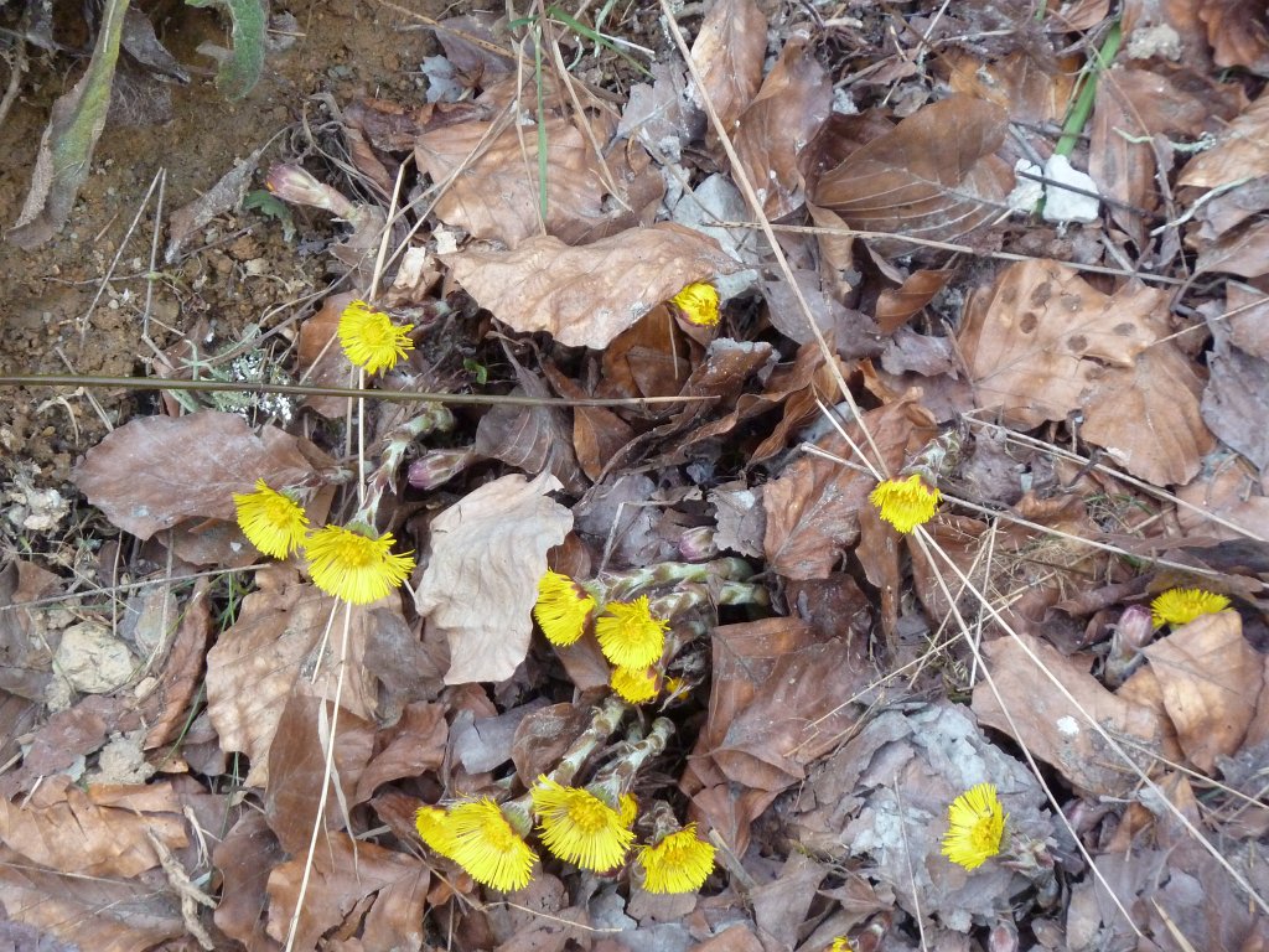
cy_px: 476
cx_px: 634
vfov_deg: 7.1
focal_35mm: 210
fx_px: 7698
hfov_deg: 9.4
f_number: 4.6
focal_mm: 34.4
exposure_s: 1/80
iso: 400
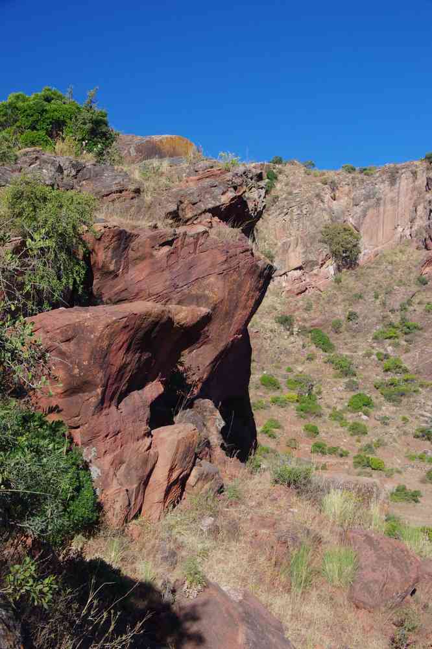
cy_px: 324
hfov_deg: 23.3
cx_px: 216
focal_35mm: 58
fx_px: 1048
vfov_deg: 34.4
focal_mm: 38.8
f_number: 11
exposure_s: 1/100
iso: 200
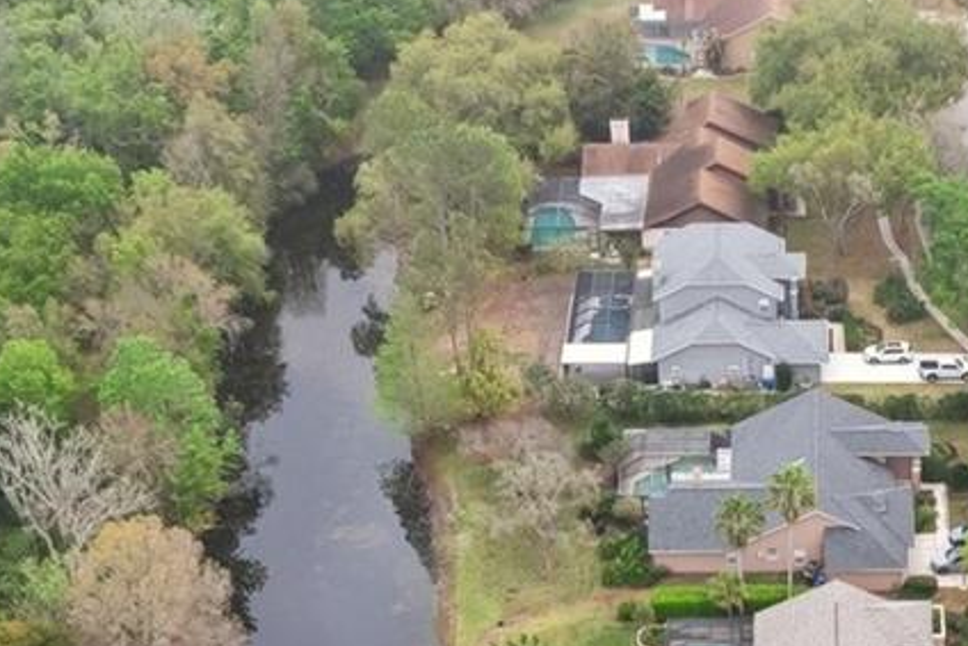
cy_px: 961
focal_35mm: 83
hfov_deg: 24.0
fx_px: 2232
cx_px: 813
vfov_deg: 15.3
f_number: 2.8
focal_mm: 8.4
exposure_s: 1/320
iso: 100
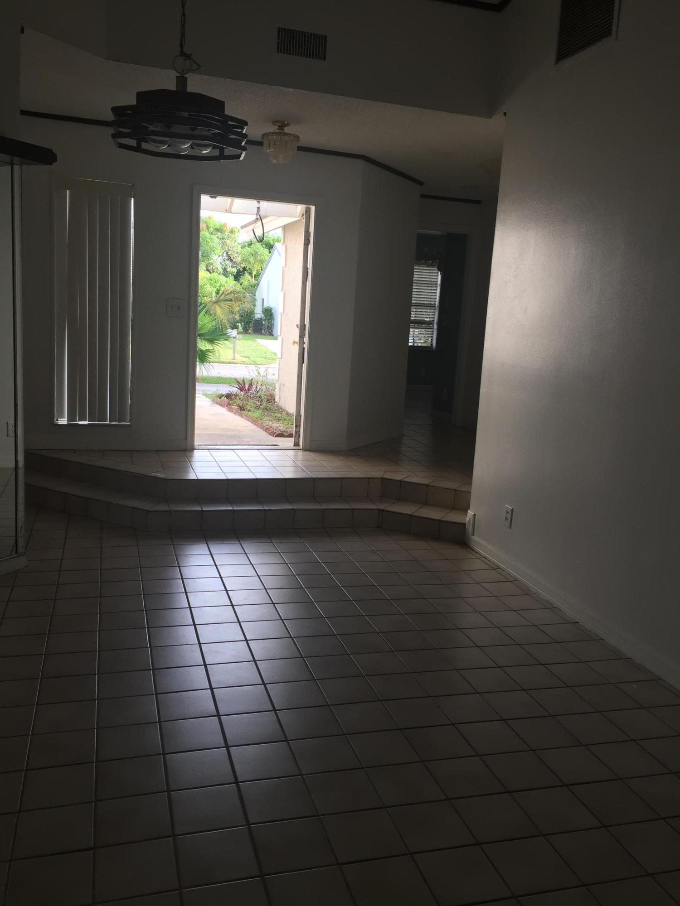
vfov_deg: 61.7
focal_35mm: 29
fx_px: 760
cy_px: 453
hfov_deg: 48.2
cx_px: 340
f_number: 2.2
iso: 32
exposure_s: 1/120
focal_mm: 4.15
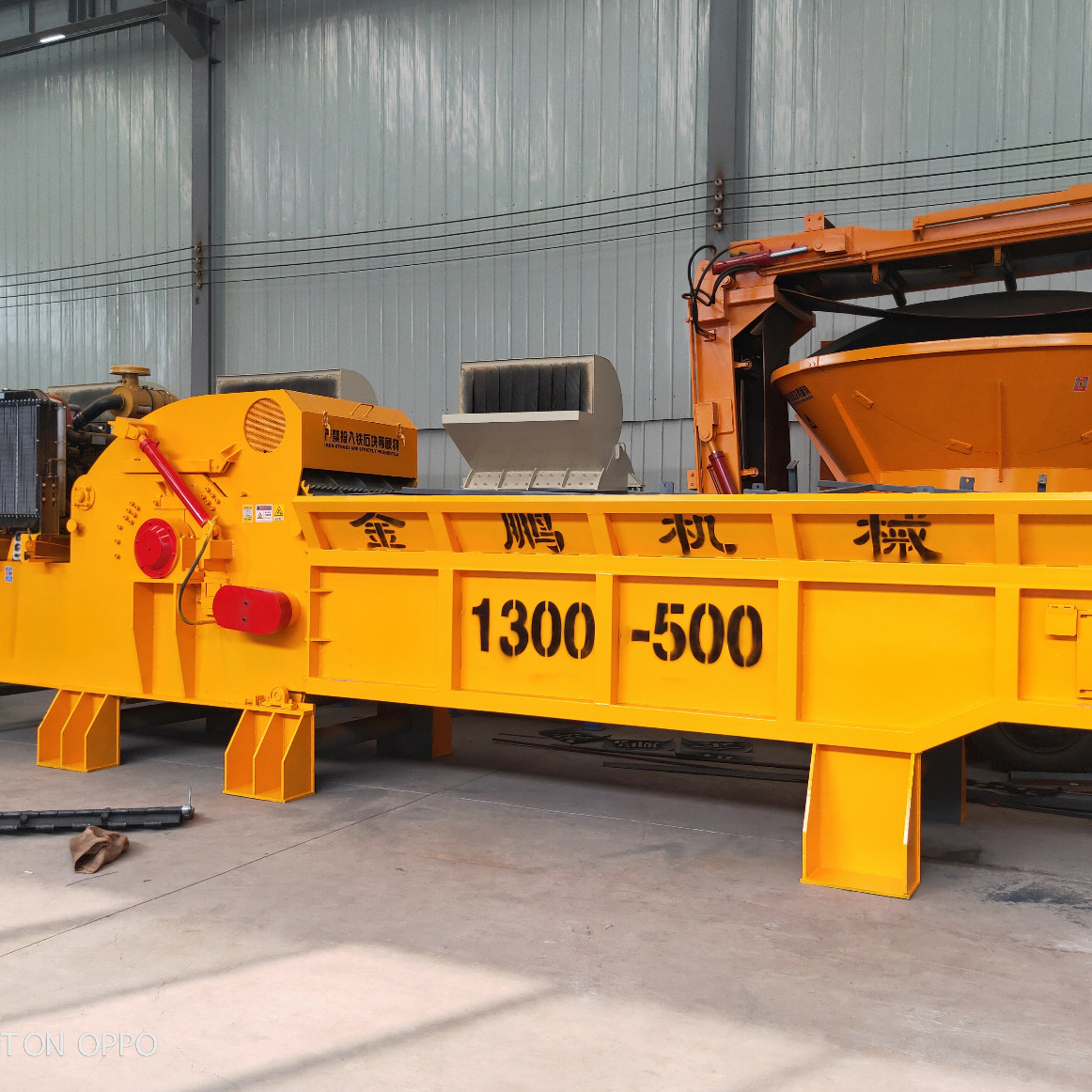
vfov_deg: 57.3
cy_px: 547
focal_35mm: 28
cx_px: 568
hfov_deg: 57.3
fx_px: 999
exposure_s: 1/100
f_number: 1.7
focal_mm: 3.97
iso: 139
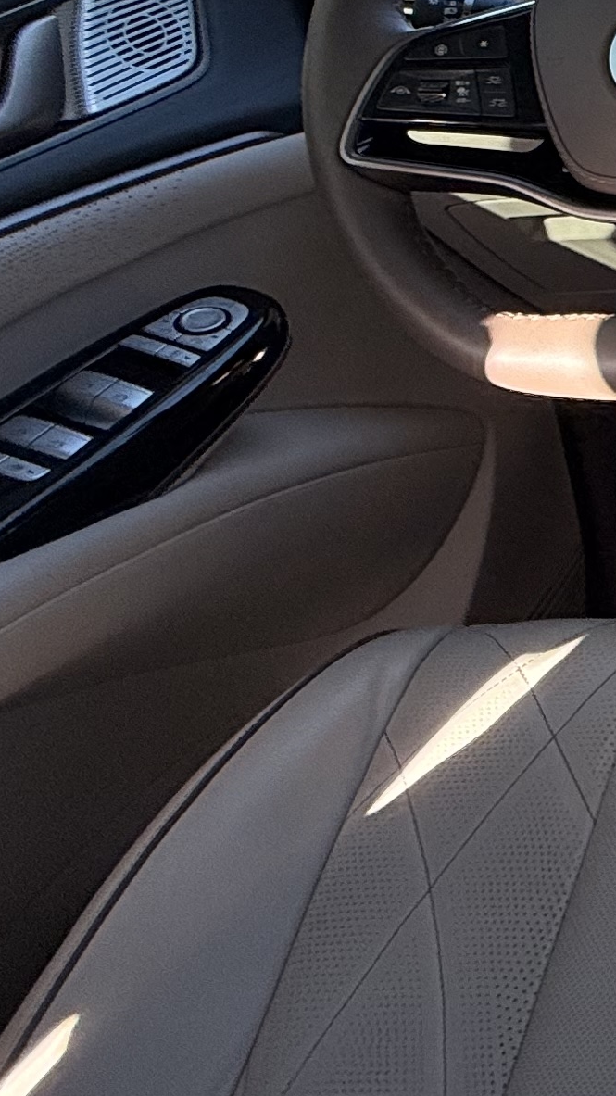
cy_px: 32
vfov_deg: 36.4
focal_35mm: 52
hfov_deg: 15.0
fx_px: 1511
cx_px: 1444
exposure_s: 1/184
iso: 50
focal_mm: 2.22
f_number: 2.2
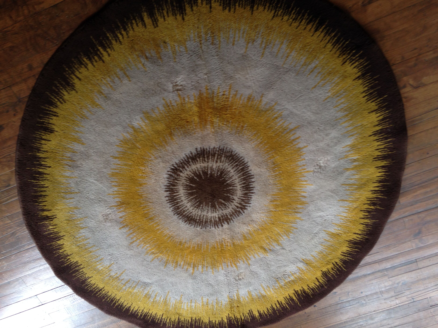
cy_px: 164
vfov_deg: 42.9
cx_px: 219
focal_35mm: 33
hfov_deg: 55.4
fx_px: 418
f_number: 2.4
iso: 50
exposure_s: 1/24
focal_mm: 4.12
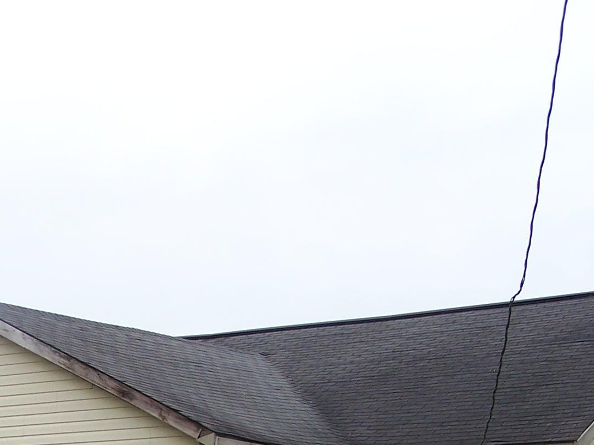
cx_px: 63
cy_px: 524
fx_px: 1544
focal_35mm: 90
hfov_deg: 21.3
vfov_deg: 15.8
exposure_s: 1/320
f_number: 2.8
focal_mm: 6.3
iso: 80
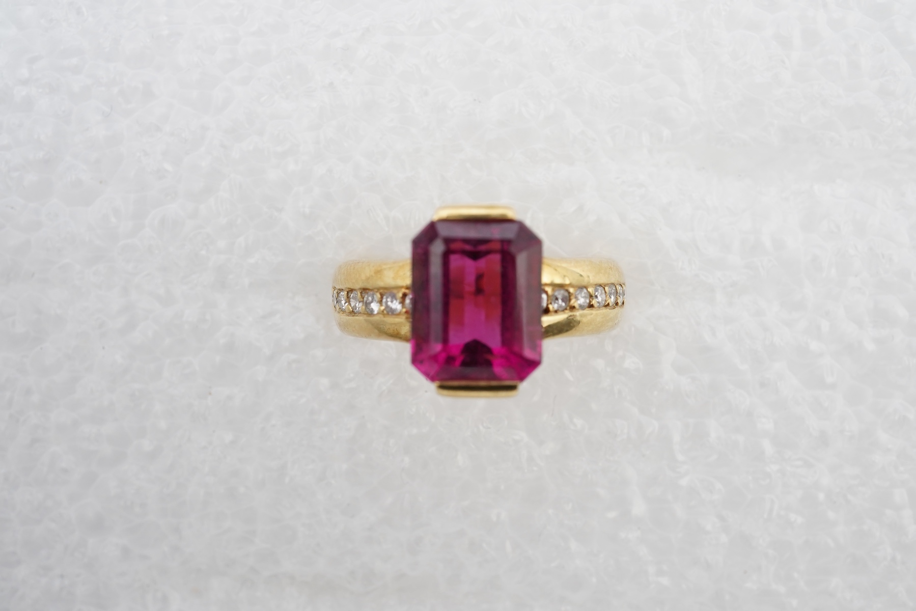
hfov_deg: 43.6
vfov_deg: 29.9
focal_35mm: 45
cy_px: 306
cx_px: 458
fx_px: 1145
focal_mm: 30
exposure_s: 1/125
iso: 800
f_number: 16
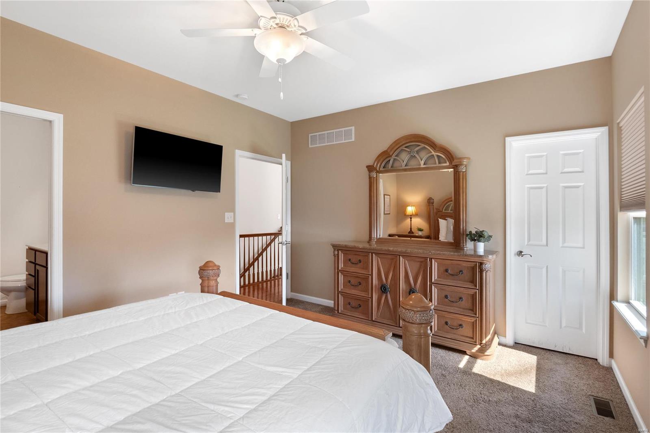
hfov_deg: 96.7
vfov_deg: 73.7
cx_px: 325
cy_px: 216
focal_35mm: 16
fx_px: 289
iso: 400
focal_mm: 8
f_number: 8
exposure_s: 1/6
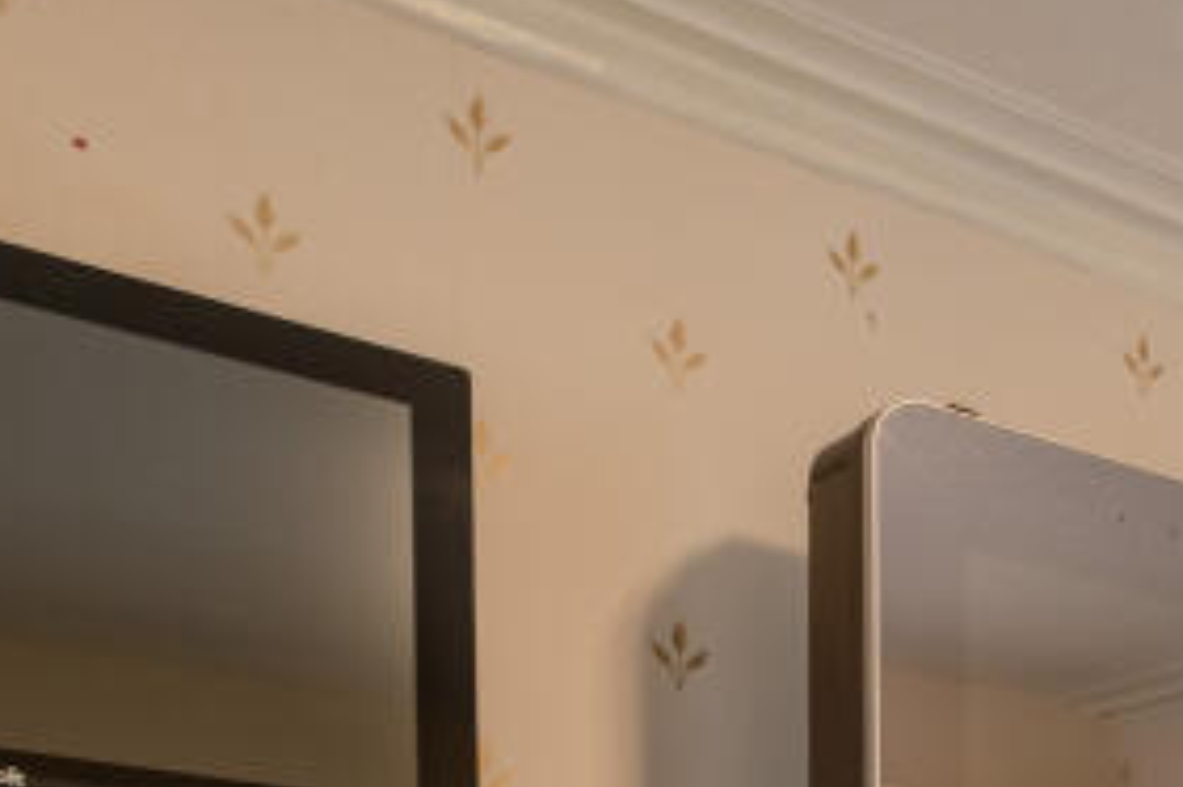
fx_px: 2036
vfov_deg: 18.5
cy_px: 1282
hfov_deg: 23.6
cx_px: 1899
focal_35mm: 62
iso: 400
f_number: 8
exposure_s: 1/13
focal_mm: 17
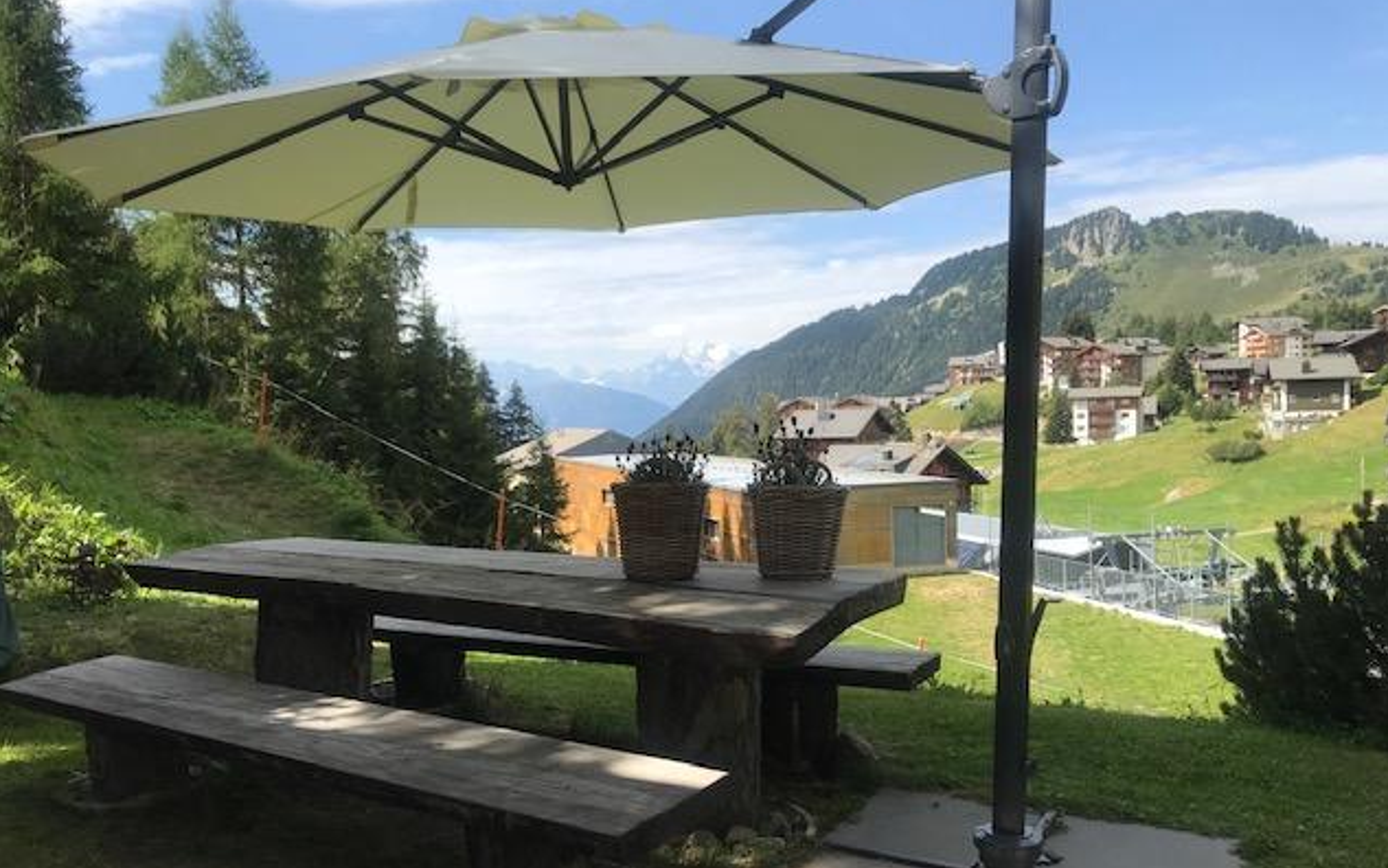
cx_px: 699
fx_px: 1135
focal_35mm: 30
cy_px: 498
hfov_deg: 62.9
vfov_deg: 41.8
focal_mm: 3.99
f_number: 1.8
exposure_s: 1/1350
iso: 20
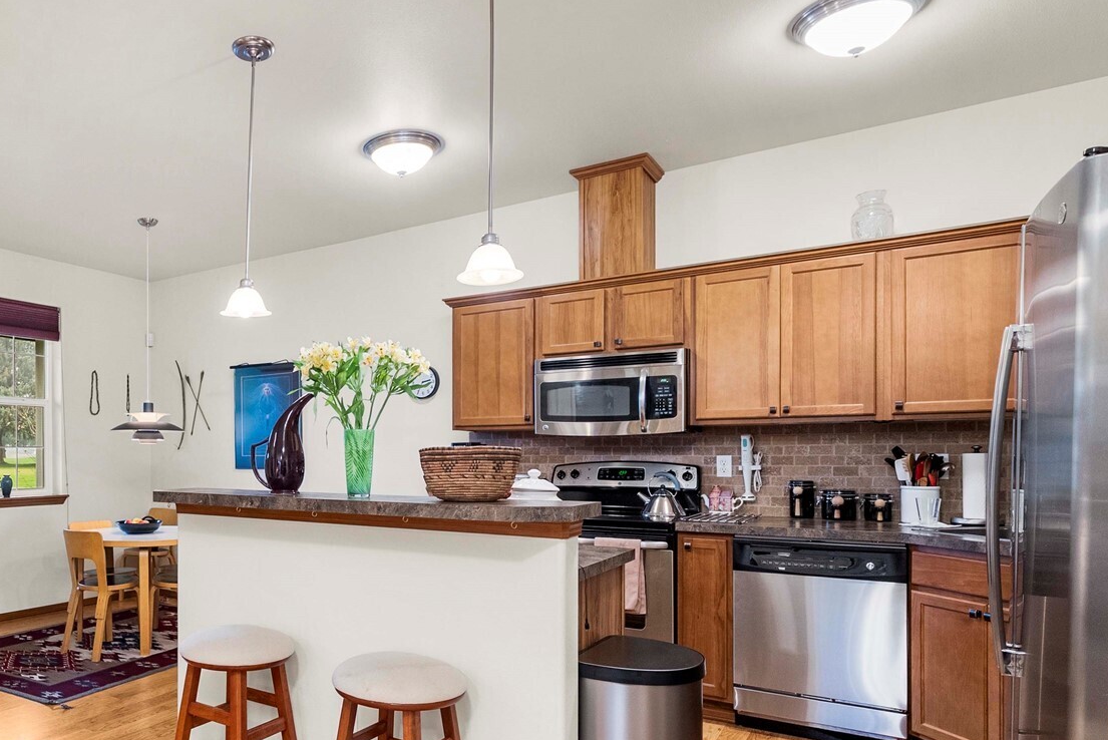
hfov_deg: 71.6
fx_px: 708
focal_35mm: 23
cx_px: 296
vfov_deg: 54.5
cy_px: 467
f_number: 7.1
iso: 800
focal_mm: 15
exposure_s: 1/60
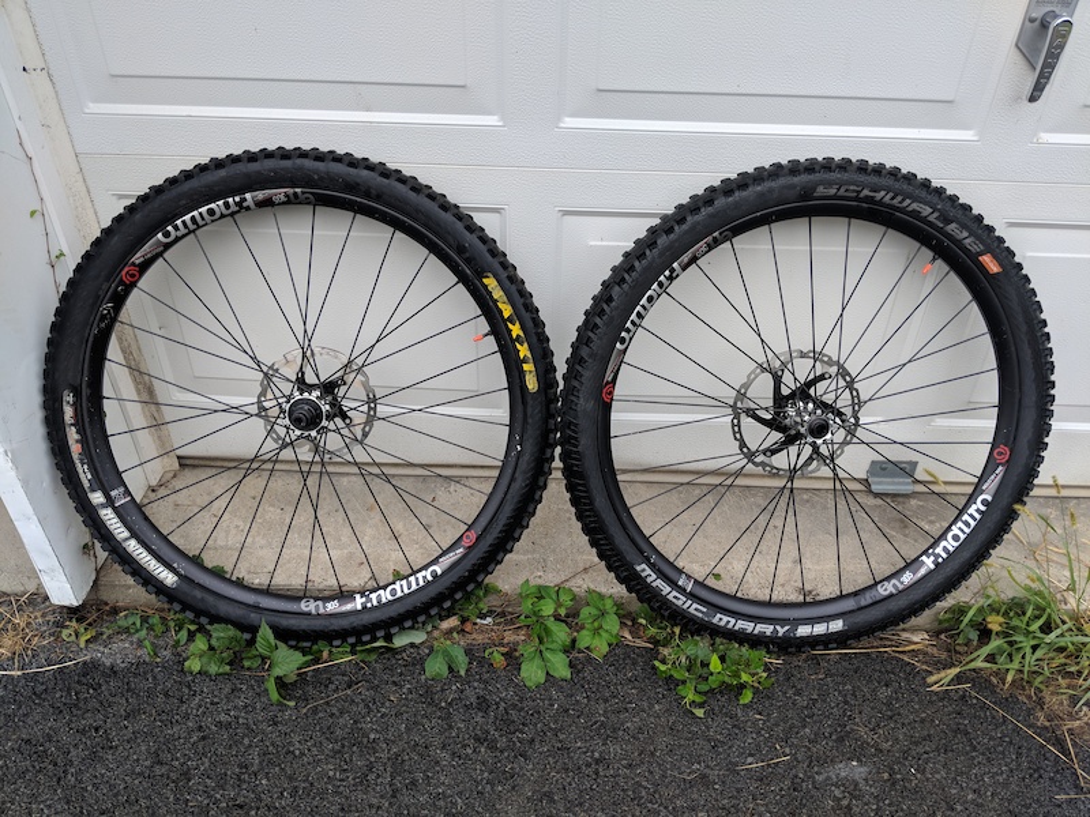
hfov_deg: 65.3
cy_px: 408
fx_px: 850
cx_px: 545
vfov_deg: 51.4
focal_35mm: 27
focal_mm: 4.44
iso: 53
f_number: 1.8
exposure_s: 1/509
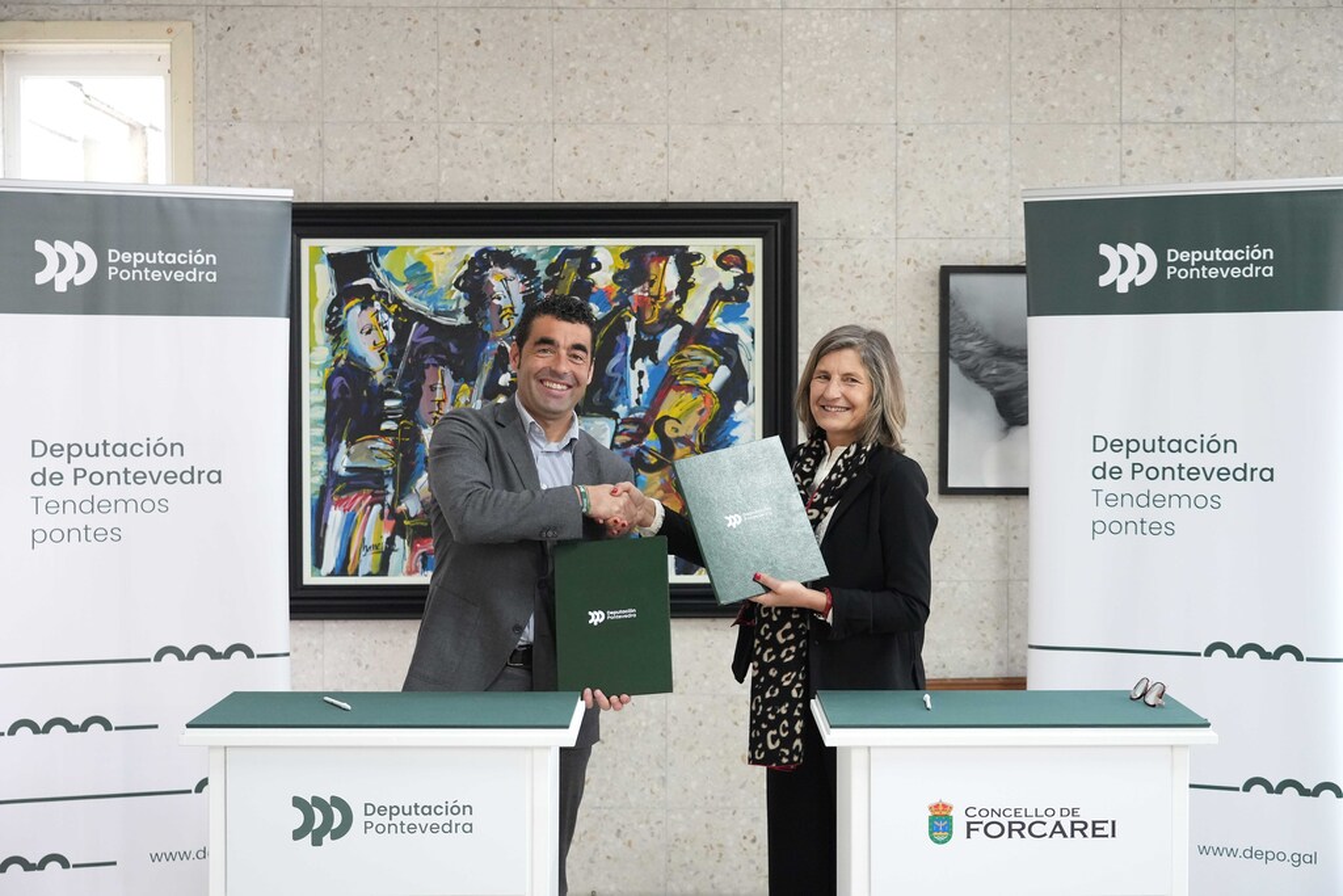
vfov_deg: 24.2
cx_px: 672
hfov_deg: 35.6
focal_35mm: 56
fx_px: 2089
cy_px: 448
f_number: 4
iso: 4000
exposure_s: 1/125
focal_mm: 56
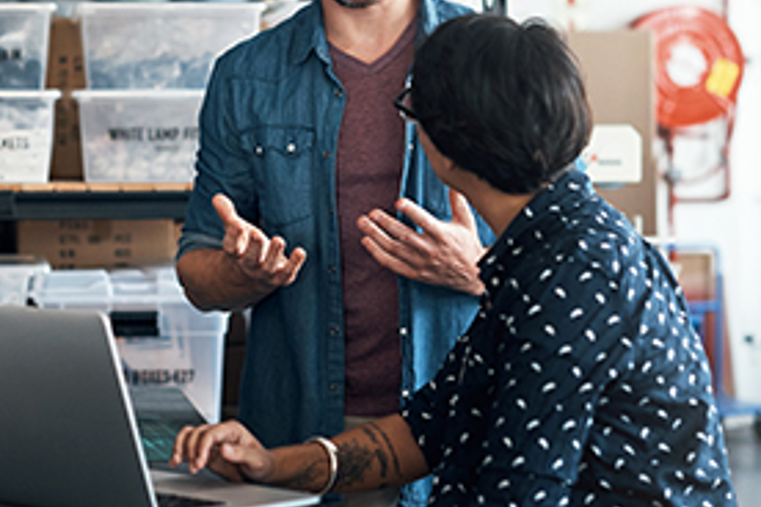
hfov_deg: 20.7
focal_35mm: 98
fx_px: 2071
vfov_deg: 13.9
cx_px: 190
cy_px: 132
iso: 500
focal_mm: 50
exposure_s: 1/320
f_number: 2.2
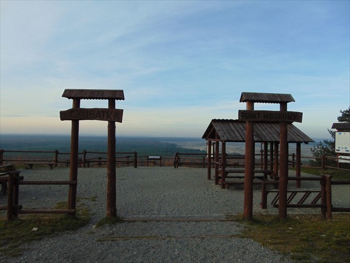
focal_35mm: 25
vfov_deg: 54.9
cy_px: 132
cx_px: 175
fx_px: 253
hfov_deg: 69.4
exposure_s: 1/800
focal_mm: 4.5
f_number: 3
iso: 80
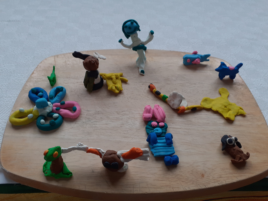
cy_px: 100
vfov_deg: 51.4
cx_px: 134
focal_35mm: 27
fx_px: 209
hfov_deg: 65.3
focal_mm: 3.6
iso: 40
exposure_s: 1/50
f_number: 1.9
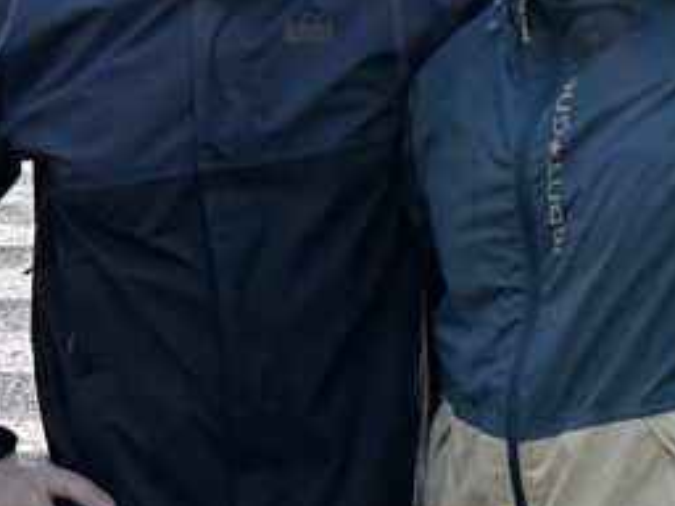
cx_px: 662
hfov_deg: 19.9
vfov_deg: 14.9
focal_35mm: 96
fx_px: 1872
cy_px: -90
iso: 320
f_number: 1.78
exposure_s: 1/60
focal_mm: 6.86
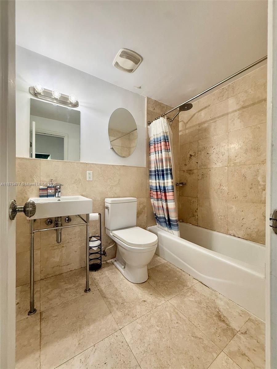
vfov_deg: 102.1
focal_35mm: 14
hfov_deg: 85.7
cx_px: 138
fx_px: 149
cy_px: 184
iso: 200
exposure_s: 1/60
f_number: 2.2
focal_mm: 2.22
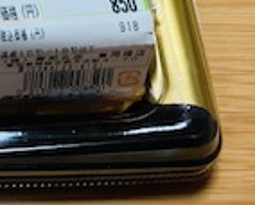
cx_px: -163
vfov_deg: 11.6
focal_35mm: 123
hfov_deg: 14.3
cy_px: -167
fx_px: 930
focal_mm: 3.99
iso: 100
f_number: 1.8
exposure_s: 1/60
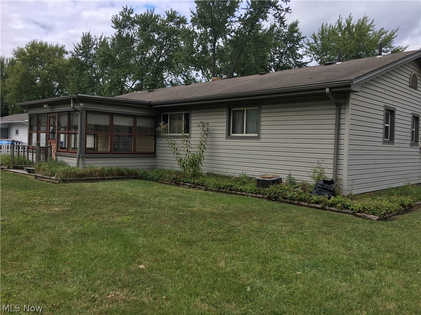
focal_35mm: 29
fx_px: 353
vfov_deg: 48.2
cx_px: 210
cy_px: 158
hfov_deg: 61.7
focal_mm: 4.15
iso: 25
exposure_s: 1/827
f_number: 2.2
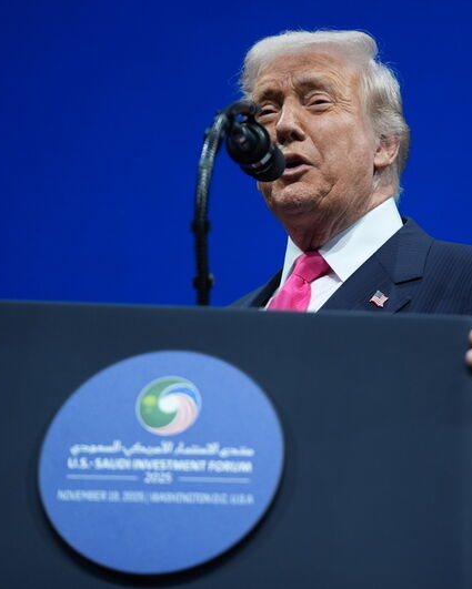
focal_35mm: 215
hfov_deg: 7.2
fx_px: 3753
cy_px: 294
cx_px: 364
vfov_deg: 9.0
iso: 1000
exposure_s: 1/500
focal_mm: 152
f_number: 2.8
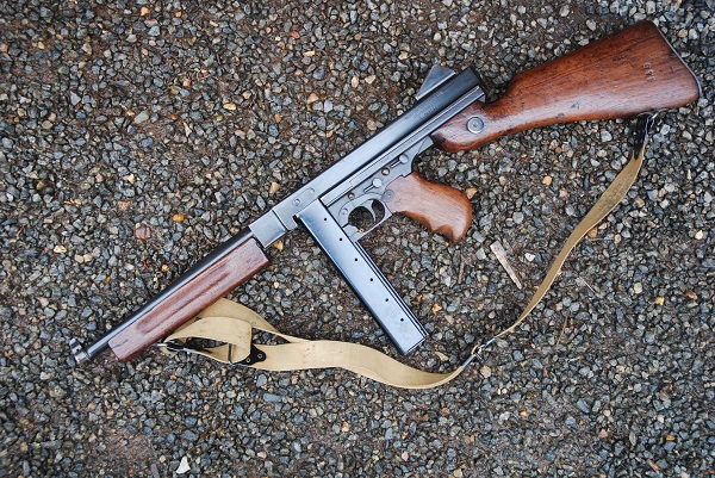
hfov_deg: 51.3
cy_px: 239
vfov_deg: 35.5
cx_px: 358
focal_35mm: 38
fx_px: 745
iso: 200
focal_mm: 25
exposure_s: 1/80
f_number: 4.5
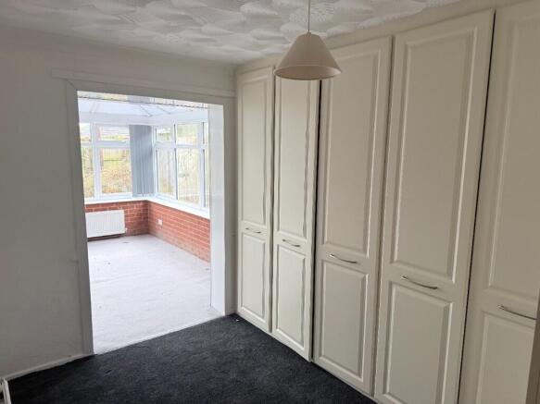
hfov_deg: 71.6
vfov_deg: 56.8
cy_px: 202
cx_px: 270
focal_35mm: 24
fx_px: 374
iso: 200
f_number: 1.78
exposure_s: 1/121
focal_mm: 6.76
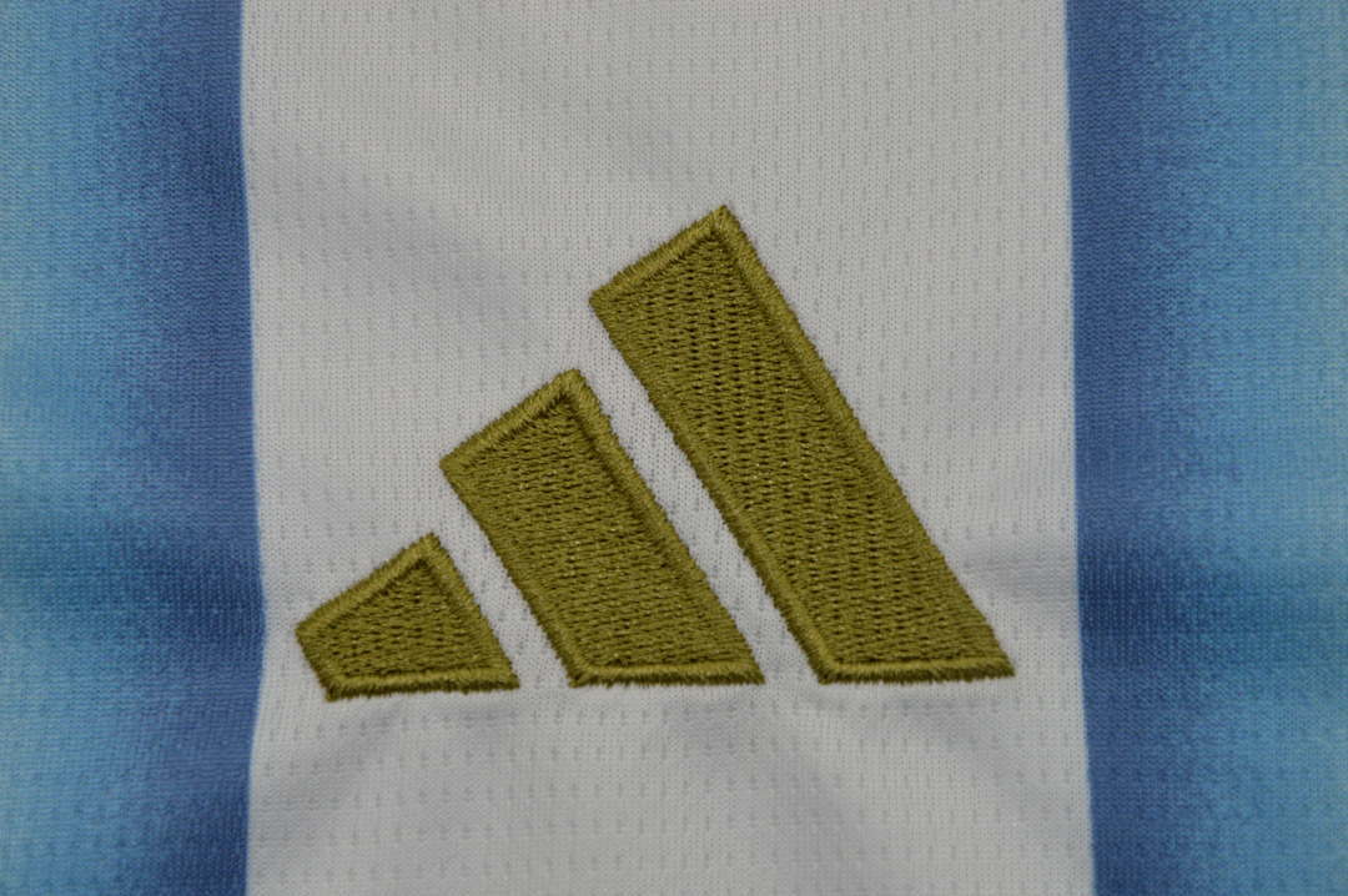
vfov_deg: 8.7
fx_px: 5892
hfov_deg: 13.1
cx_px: 674
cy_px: 448
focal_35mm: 158
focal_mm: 105
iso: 400
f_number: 13
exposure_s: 1/200
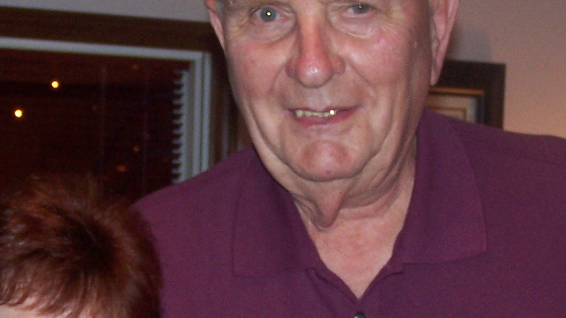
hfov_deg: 15.4
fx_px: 2086
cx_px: 244
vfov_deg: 8.7
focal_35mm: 139
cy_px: 271
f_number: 3
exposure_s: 1/60
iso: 140
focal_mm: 8.5
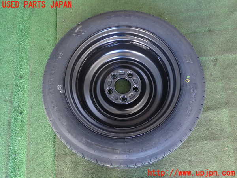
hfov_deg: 56.8
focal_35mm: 32
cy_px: 89
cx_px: 118
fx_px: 219
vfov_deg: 44.2
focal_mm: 5.79
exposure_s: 1/30
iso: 200
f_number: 2.4
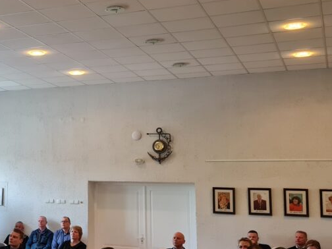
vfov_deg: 22.3
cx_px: -48
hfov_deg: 26.6
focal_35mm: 66
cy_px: 117
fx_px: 633
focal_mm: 5.4
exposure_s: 1/100
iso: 250
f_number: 1.8
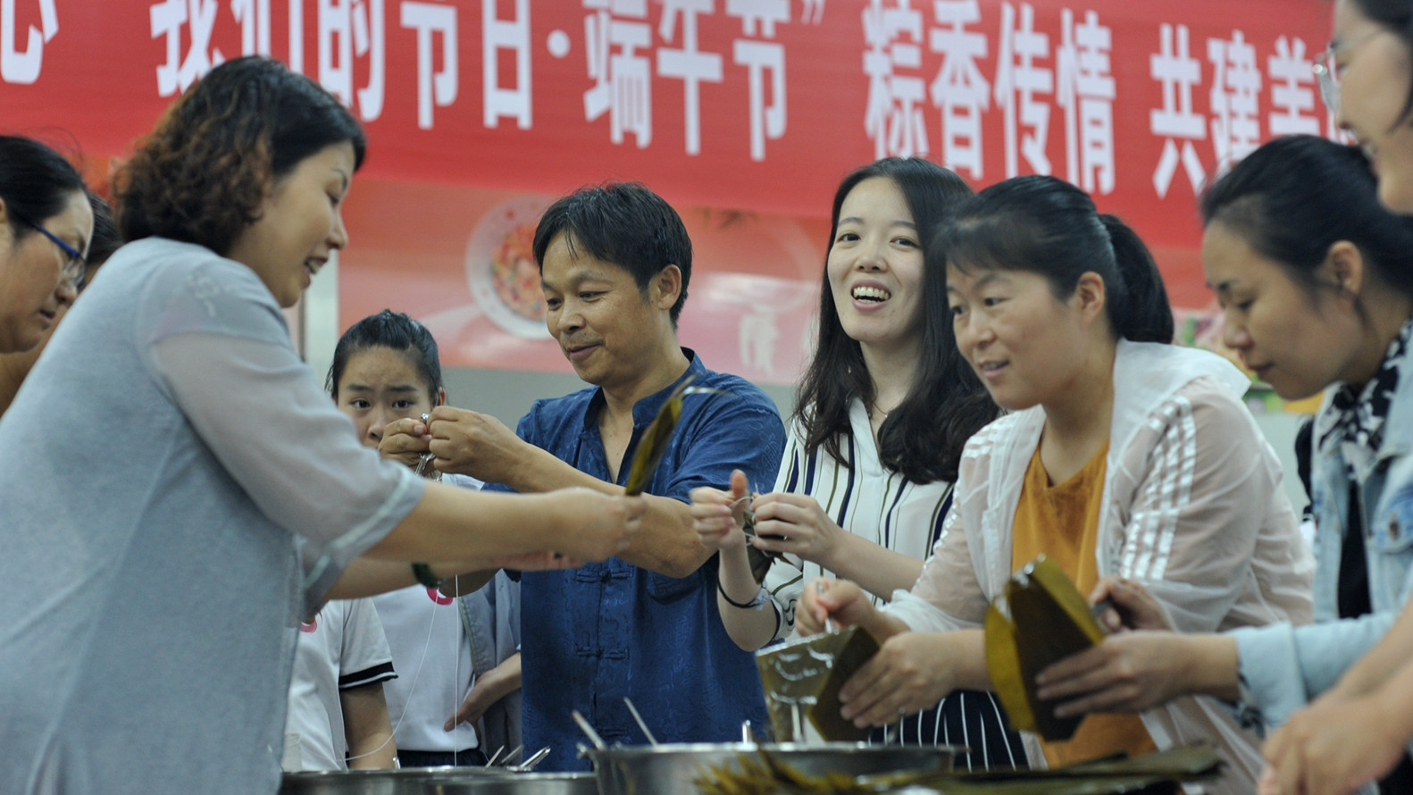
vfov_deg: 13.4
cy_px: 351
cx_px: 707
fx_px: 3372
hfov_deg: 23.7
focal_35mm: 90
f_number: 4
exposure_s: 1/60
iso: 1250
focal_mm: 85
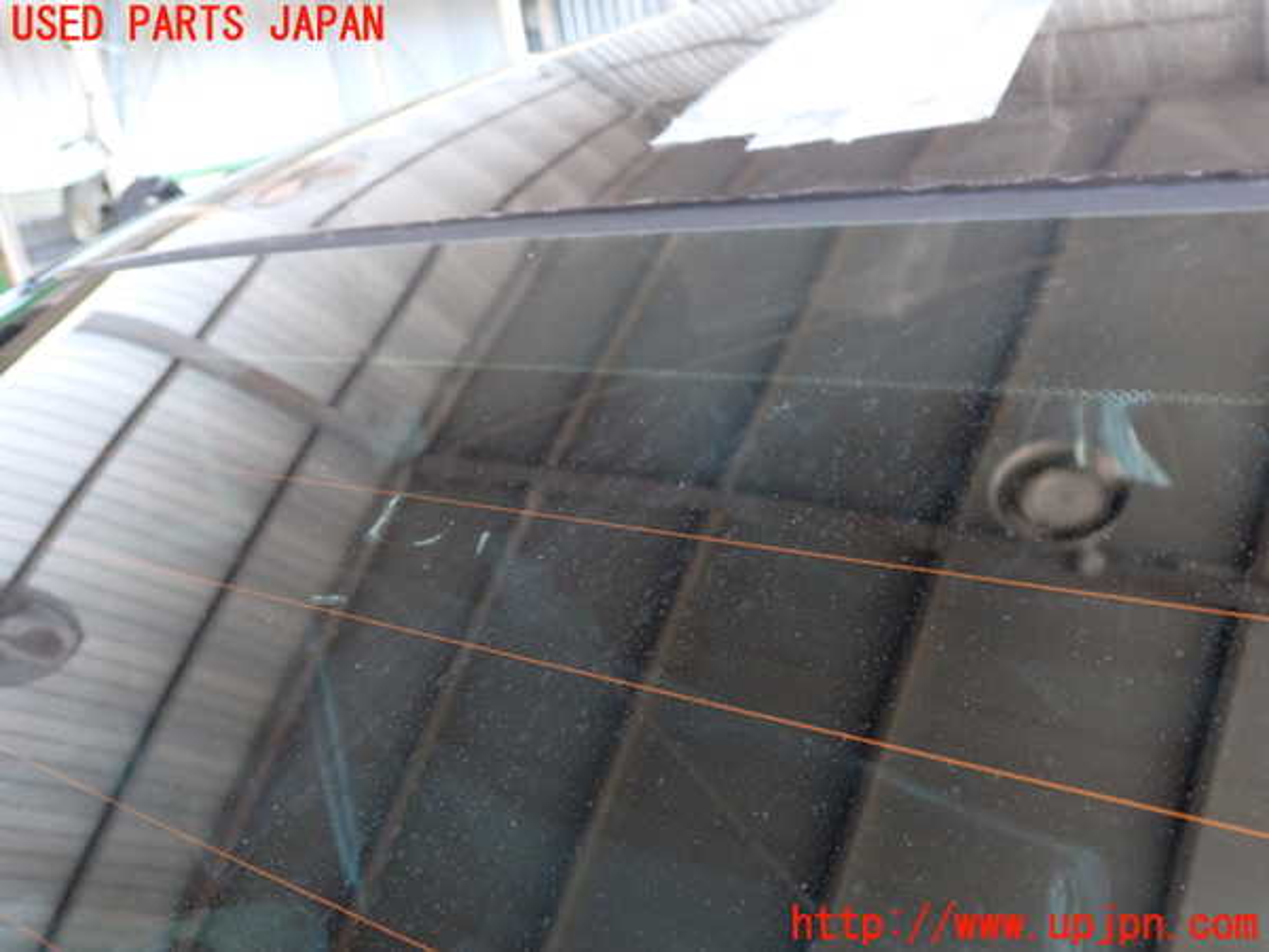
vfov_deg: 46.8
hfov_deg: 60.0
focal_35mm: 30
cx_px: 634
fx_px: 1100
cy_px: 476
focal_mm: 5.4
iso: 200
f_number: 2.3
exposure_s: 1/60
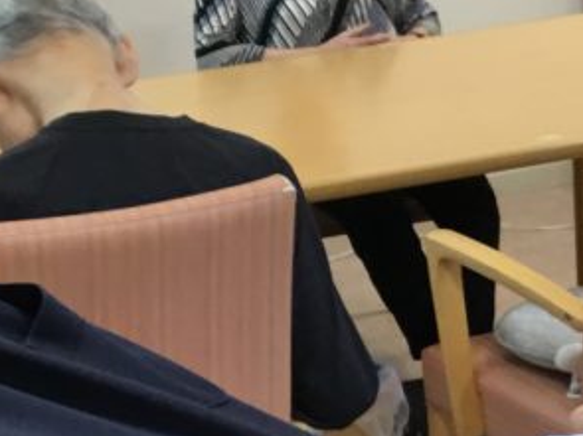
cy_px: 286
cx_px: 346
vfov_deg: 11.7
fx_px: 2121
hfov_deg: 15.6
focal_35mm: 126
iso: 80
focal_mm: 3.3
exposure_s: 1/30
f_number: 2.4
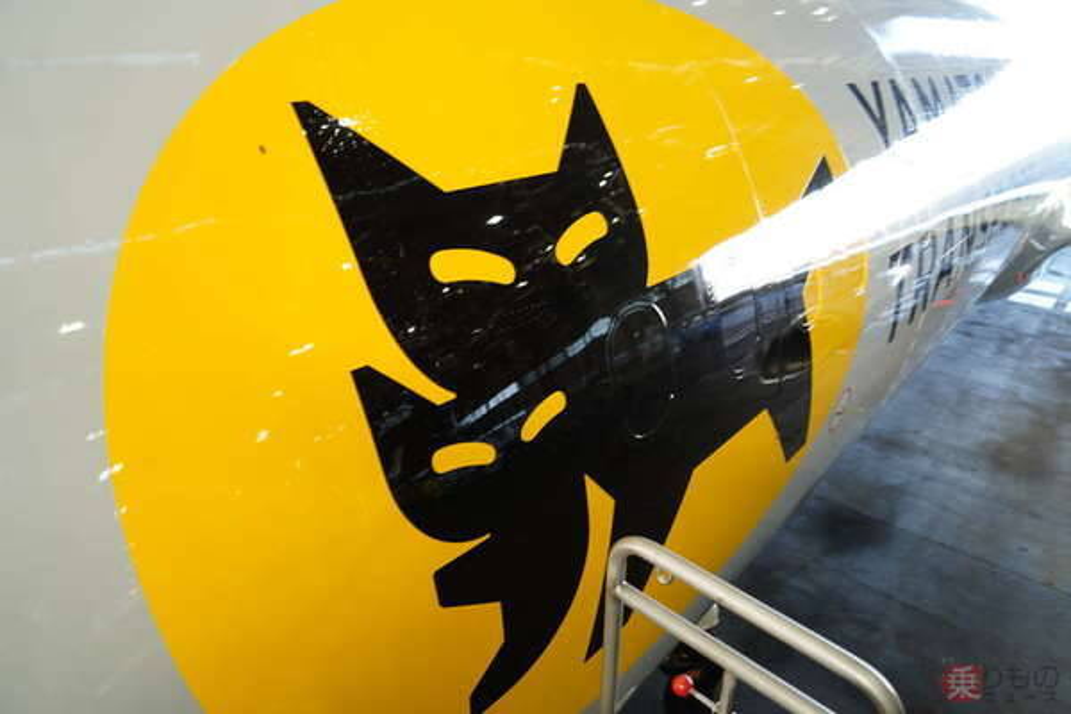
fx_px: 714
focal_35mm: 24
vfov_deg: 53.1
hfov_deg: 73.7
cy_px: 357
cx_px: 536
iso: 100
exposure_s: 1/20
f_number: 4.5
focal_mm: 24
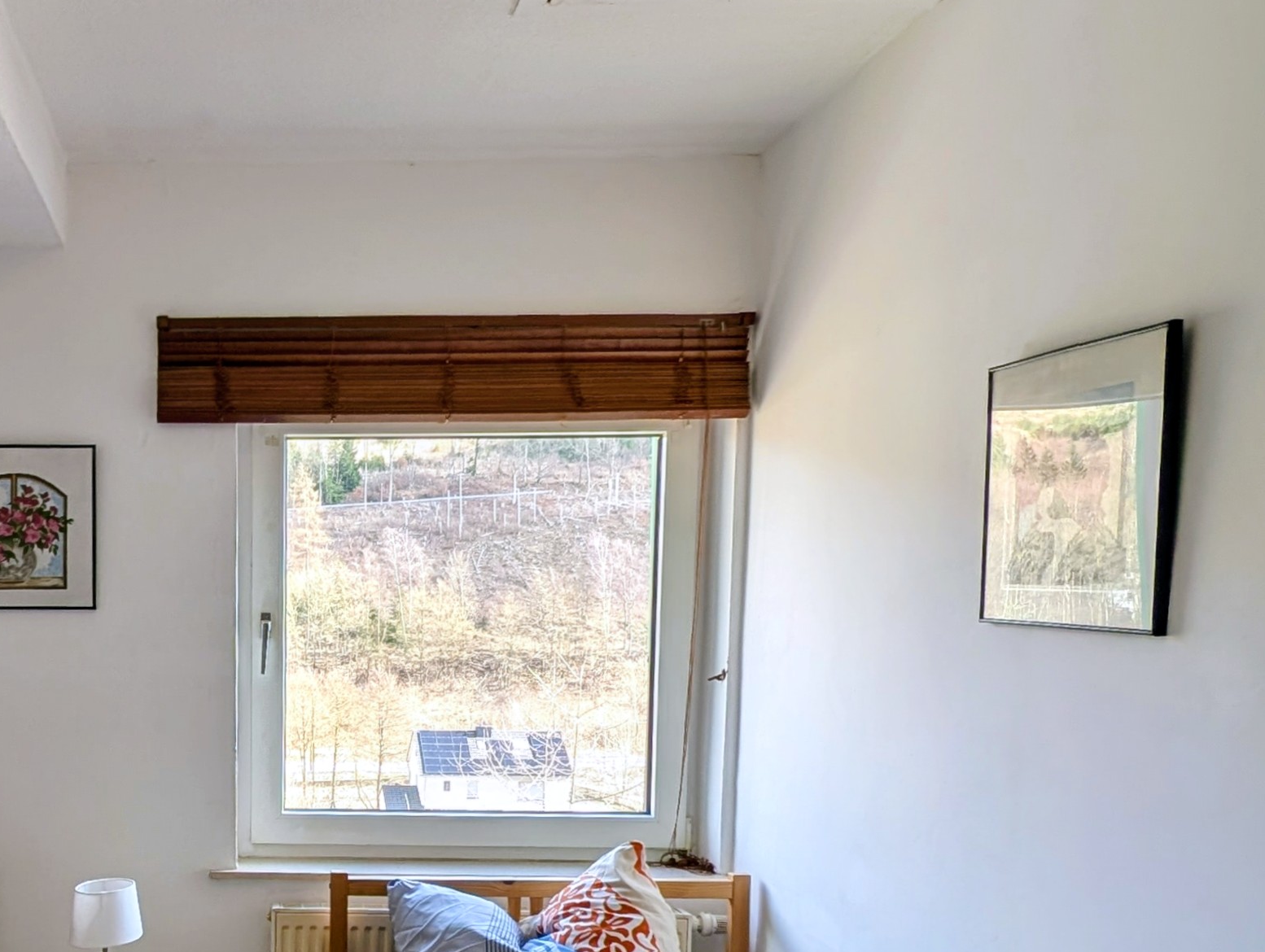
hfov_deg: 52.4
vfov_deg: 44.0
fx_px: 1134
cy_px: 716
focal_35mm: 31
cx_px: 166
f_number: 1.95
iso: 36
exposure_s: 1/108
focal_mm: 2.23
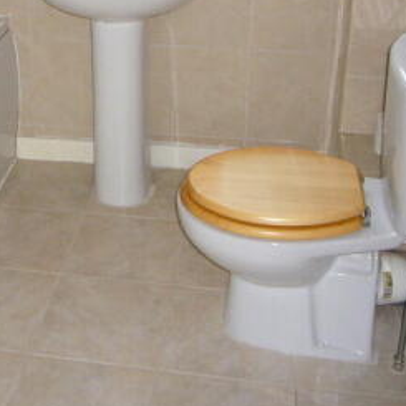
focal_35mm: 59
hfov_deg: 28.1
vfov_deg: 28.4
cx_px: 52
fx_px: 783
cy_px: 75
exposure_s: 1/30
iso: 160
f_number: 2.8
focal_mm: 4.6
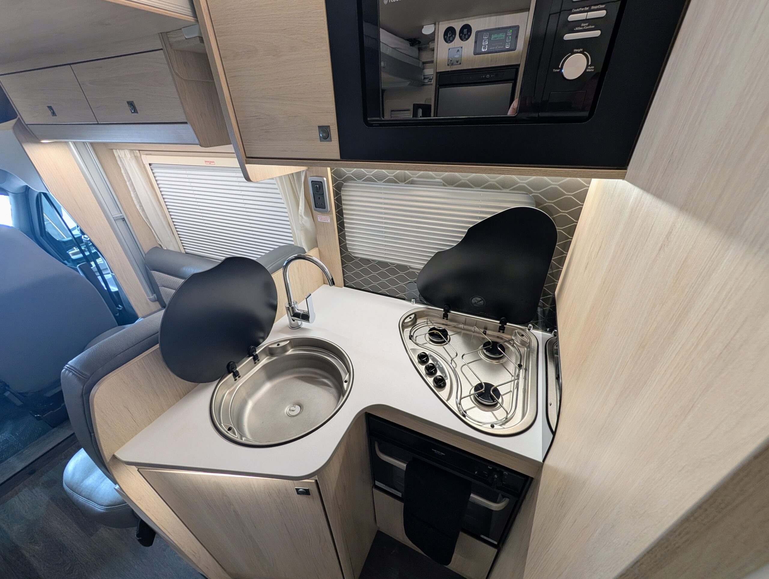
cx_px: 384
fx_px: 267
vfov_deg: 94.6
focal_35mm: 12
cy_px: 290
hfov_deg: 110.5
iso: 77
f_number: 1.7
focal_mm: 2.02
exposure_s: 1/38.7
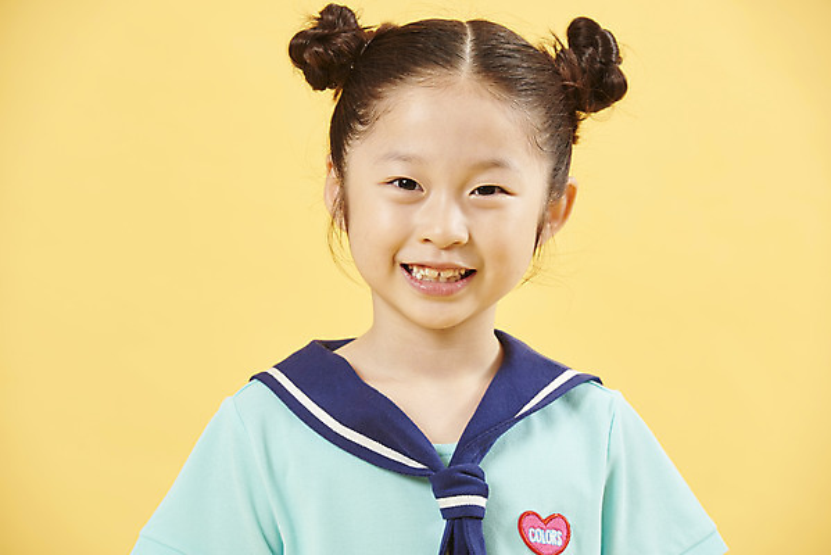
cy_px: 278
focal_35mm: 185
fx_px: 4272
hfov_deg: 11.1
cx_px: 416
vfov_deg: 7.4
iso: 125
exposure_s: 1/125
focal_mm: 185
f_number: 8
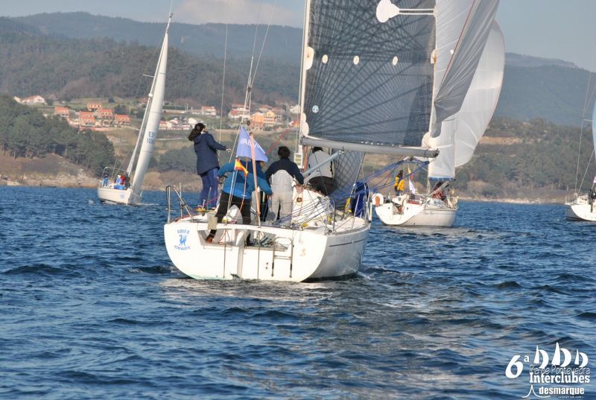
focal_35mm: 202
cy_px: 200
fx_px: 3359
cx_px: 298
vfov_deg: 6.8
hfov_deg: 10.1
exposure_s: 1/1250
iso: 400
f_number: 9
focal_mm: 135
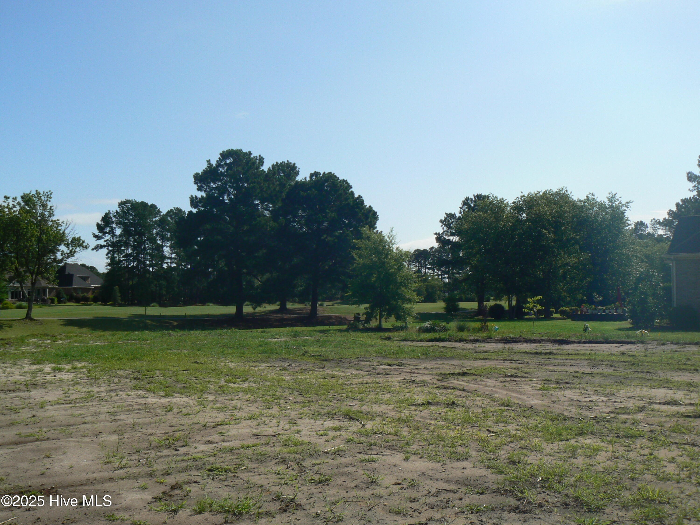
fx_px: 728
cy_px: 262
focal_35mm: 36
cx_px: 350
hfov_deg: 51.4
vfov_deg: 39.7
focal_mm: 6
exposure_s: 1/500
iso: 80
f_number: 8
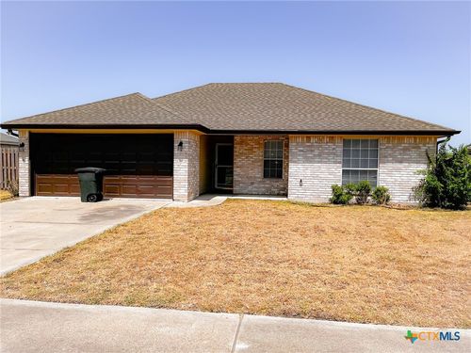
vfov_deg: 53.1
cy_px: 176
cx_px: 236
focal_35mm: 26
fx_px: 354
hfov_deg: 67.3
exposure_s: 1/4900
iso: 50
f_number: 1.6
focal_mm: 5.1
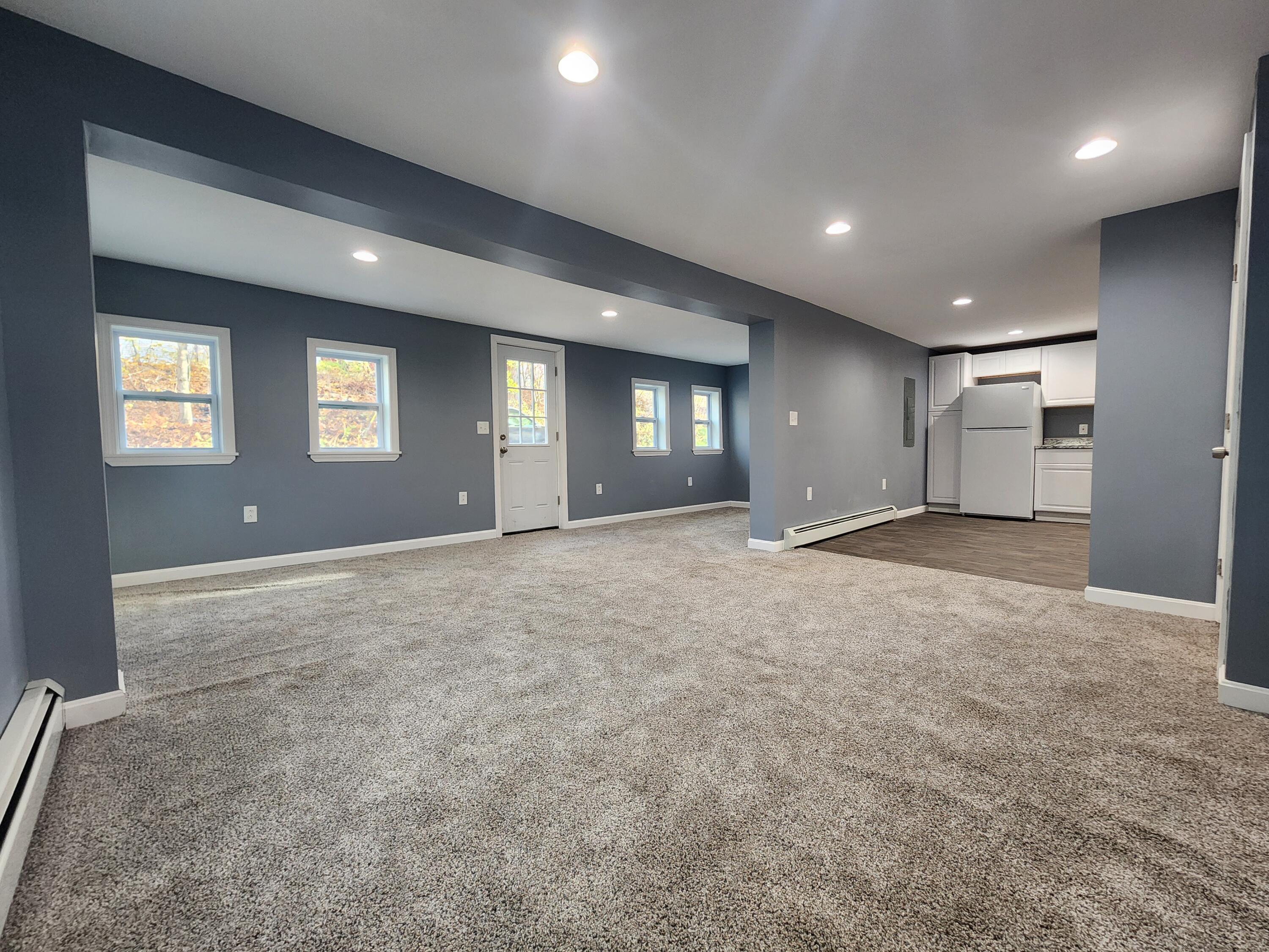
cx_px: 634
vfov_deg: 89.9
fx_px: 477
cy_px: 476
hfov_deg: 106.2
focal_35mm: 13
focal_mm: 2.2
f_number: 2.2
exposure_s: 1/60
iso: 320
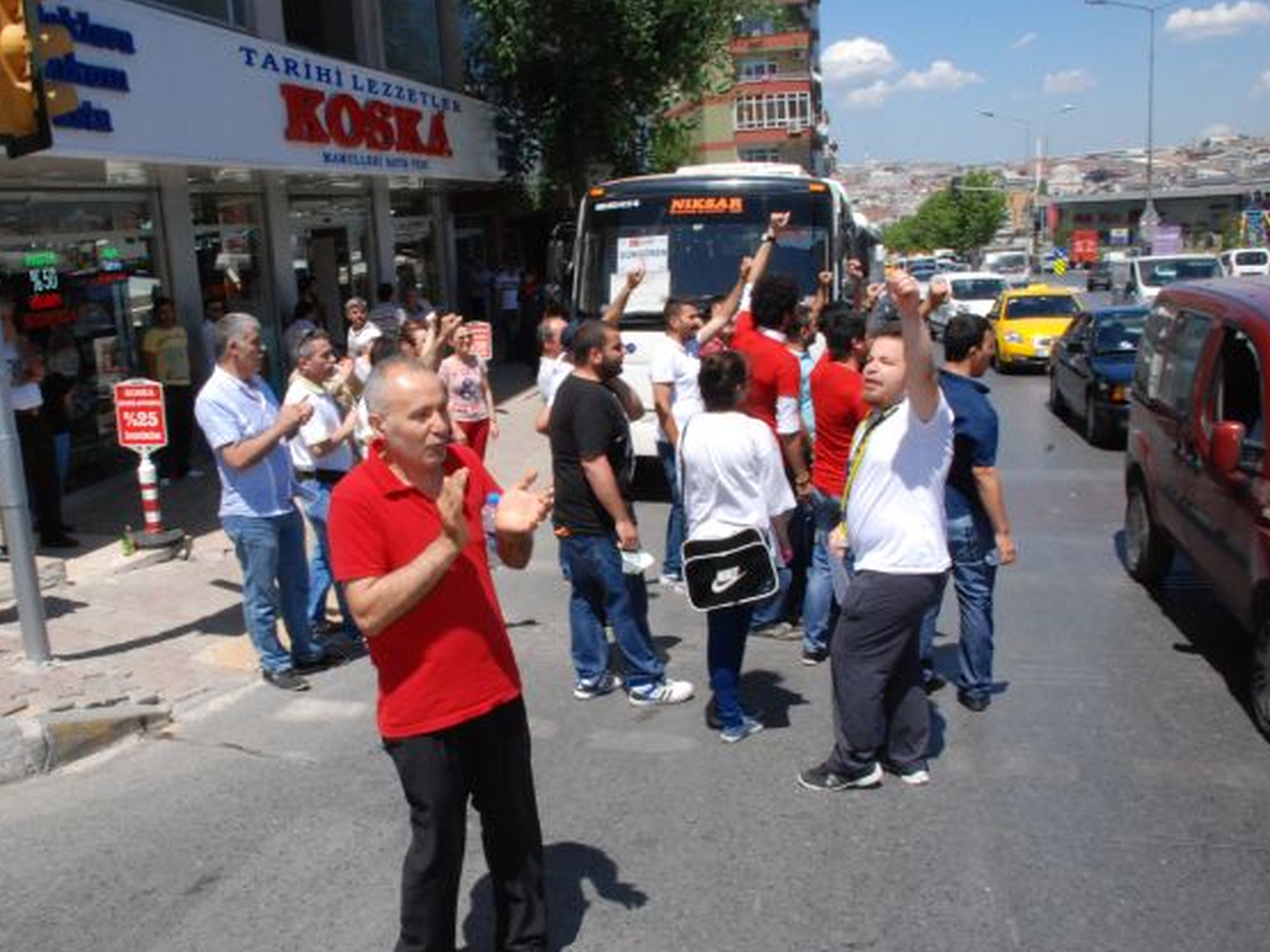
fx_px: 1100
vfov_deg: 46.8
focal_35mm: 30
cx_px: 554
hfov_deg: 59.8
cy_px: 483
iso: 1000
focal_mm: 18
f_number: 22
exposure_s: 1/200
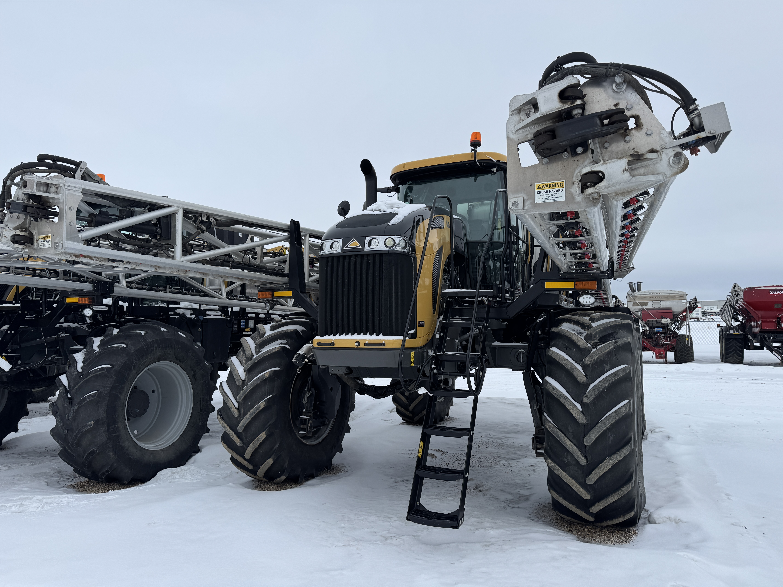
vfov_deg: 56.8
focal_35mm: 24
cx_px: 392
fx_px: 543
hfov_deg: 71.6
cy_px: 294
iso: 80
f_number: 1.78
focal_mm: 6.76
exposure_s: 1/3096
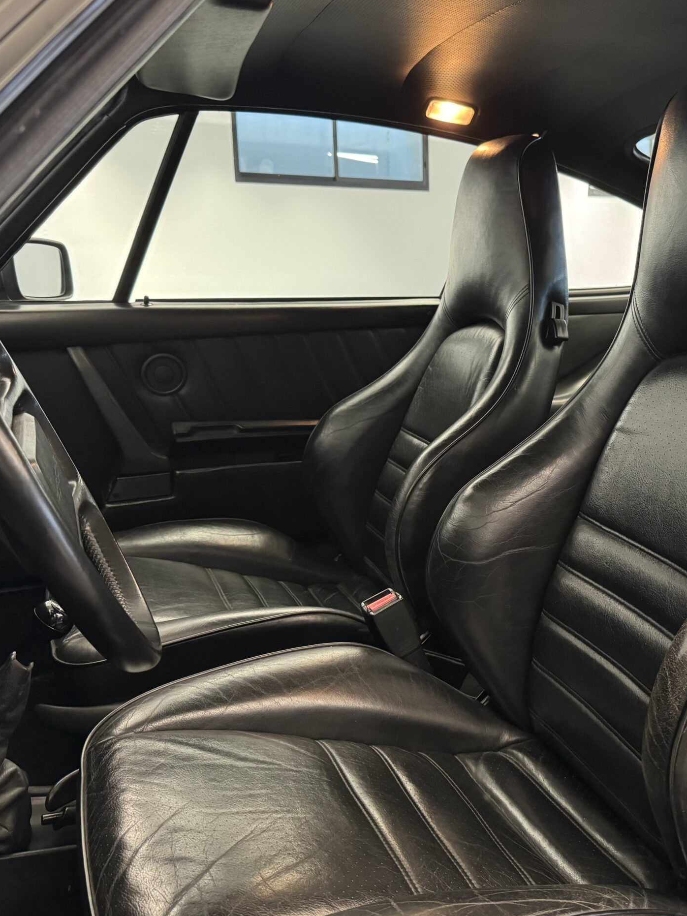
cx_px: 466
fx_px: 873
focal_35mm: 33
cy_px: 455
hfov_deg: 42.3
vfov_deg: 55.4
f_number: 1.78
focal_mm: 6.76
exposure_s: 1/33
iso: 800
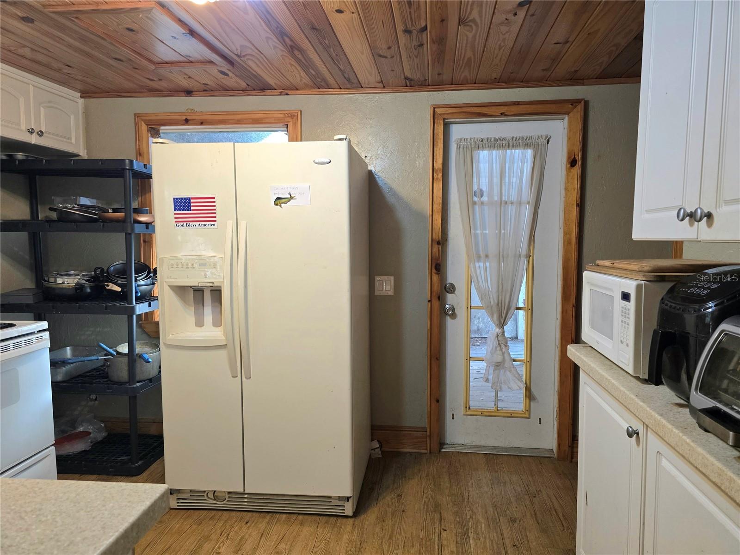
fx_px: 492
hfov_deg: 73.9
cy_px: 278
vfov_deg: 58.9
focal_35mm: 23
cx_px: 370
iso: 400
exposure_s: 1/120
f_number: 1.7
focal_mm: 6.3
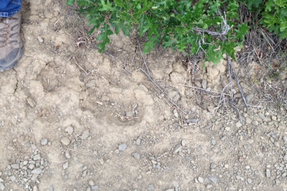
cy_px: 51
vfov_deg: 26.2
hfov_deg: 38.8
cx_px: 122
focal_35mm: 51
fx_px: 407
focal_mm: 4.28
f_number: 2.4
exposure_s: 1/211
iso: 50
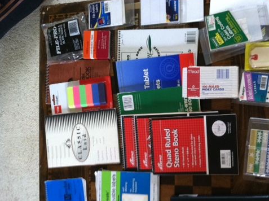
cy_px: 130
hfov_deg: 40.0
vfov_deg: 30.6
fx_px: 365
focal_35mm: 47
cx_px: 180
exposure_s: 1/17
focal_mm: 3.85
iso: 160
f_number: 2.8
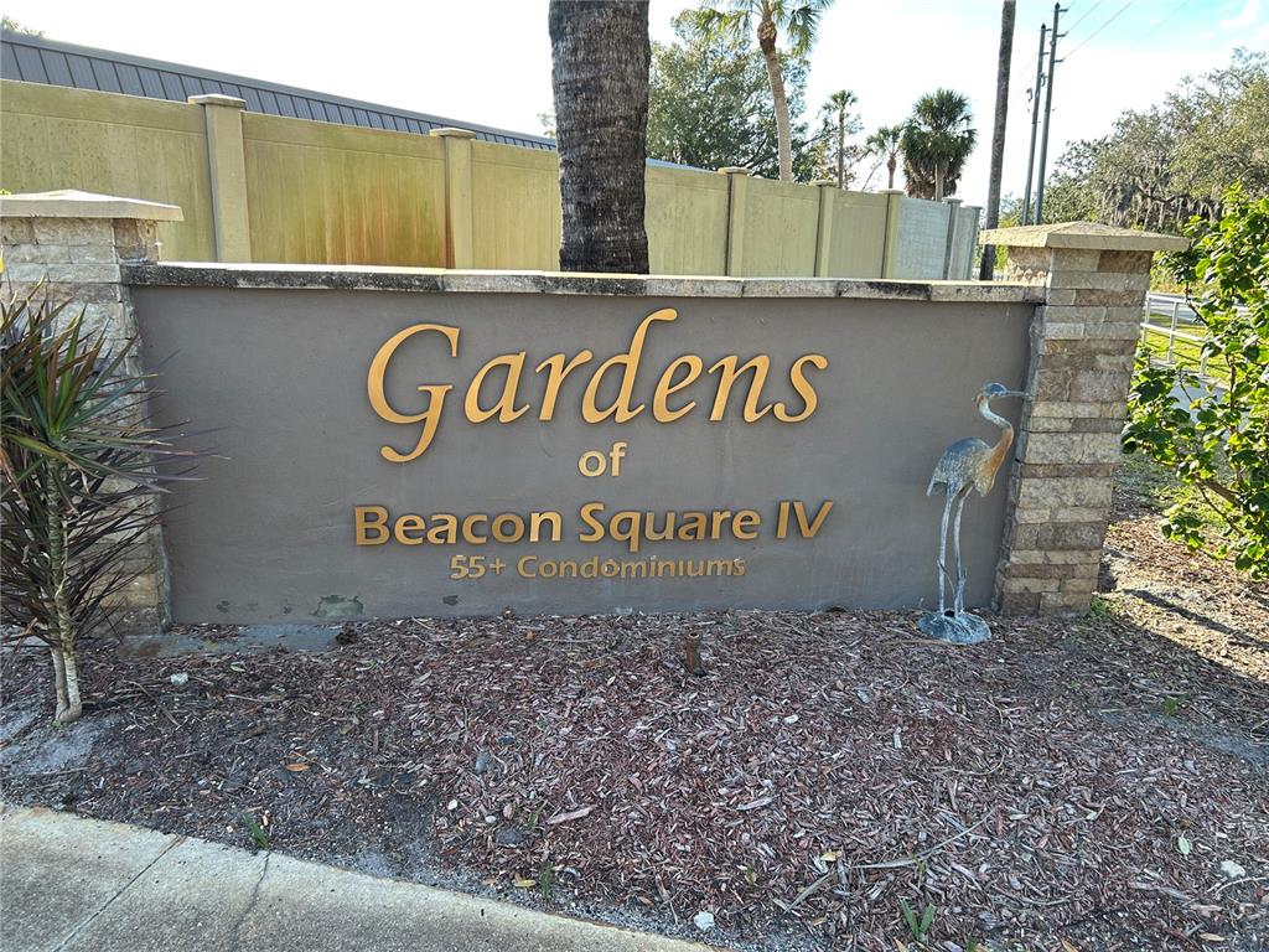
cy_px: 476
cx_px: 634
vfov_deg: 53.1
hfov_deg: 67.3
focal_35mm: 26
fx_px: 953
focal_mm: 5.7
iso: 50
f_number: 1.5
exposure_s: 1/439
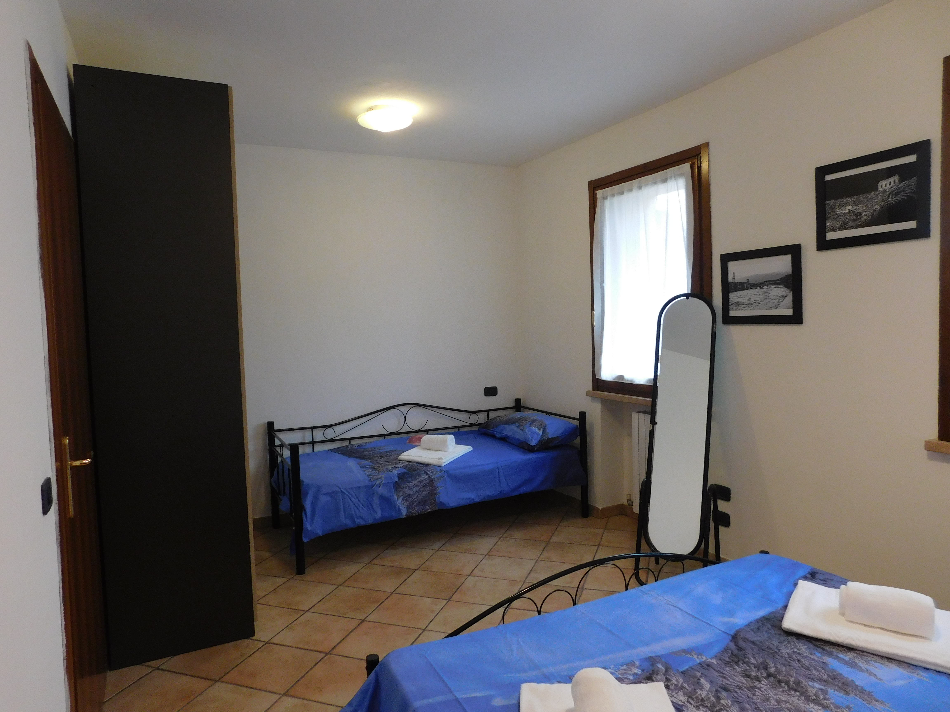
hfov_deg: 73.9
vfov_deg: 58.9
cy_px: 356
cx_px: 475
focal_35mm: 23
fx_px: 631
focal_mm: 4
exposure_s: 1/30
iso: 220
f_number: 3
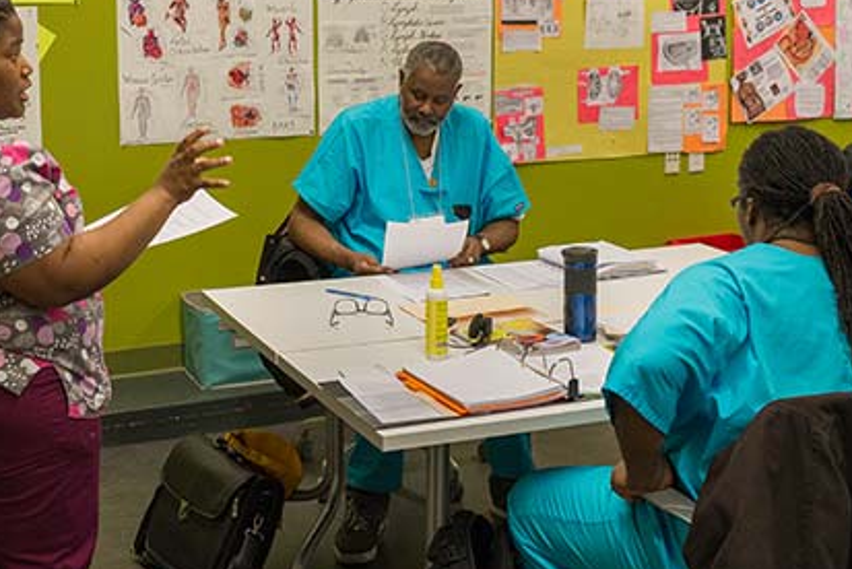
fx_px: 1137
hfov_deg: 41.1
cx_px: 429
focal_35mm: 48
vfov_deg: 28.1
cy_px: 233
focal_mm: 32
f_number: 6.7
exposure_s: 1/180
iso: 1250
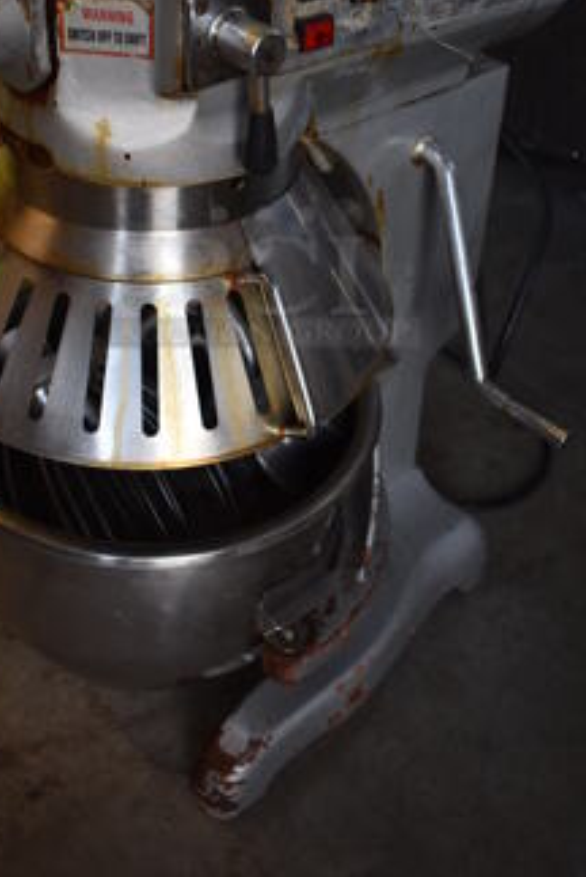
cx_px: 263
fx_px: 975
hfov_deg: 33.4
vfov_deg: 47.4
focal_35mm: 40
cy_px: 273
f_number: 3.5
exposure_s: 1/250
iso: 450
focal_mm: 18
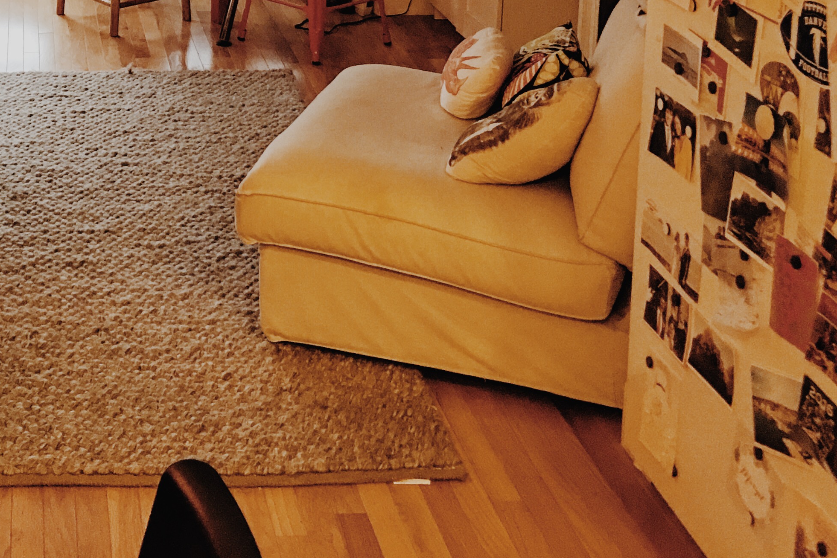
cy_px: -86
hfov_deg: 30.7
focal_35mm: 62
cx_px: 62
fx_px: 1442
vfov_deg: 20.7
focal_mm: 4.15
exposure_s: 1/15
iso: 80
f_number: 2.2
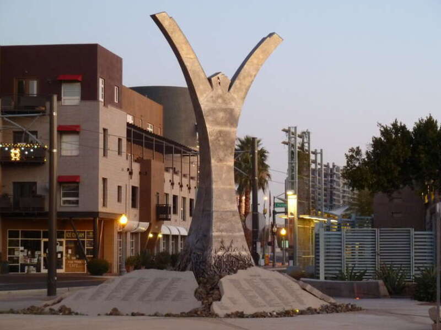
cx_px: 220
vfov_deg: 14.2
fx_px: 1325
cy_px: 165
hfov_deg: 18.9
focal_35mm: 104
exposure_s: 1/8
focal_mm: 17
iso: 400
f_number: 4.3
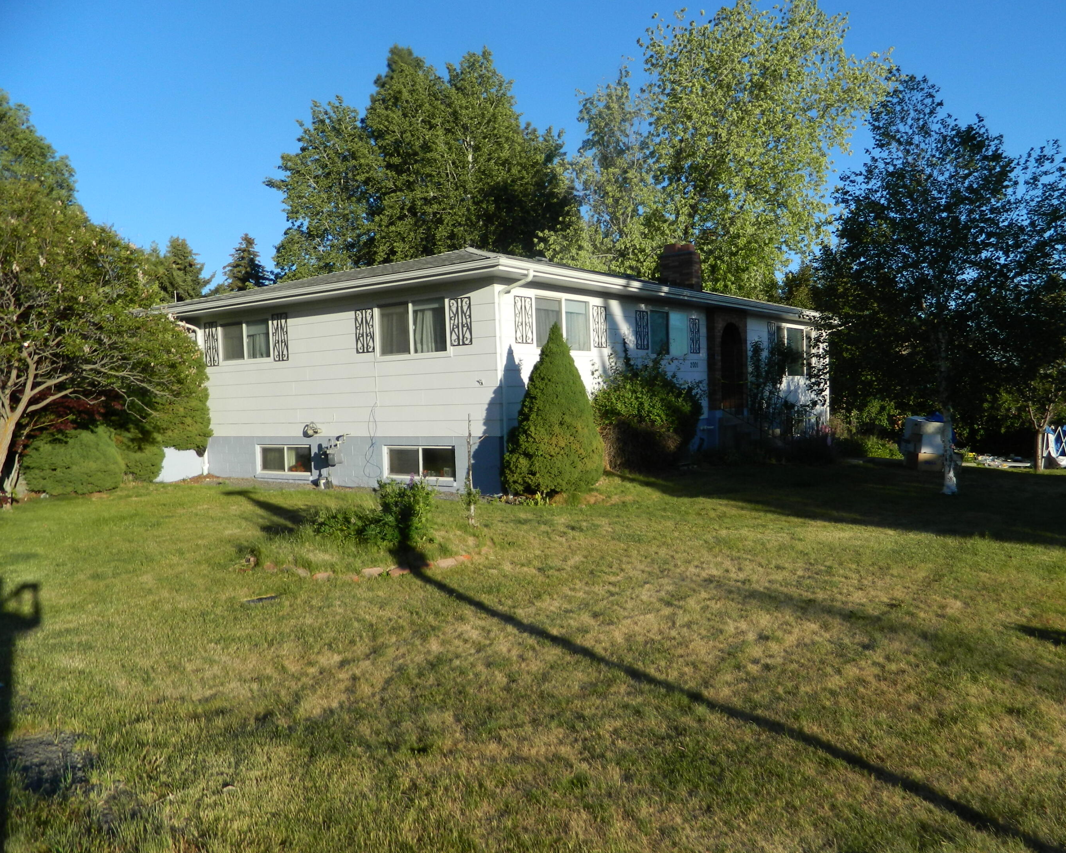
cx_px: 576
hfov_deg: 64.0
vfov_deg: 53.2
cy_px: 436
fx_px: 852
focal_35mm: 27
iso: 80
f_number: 3.1
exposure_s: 1/800
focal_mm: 4.5
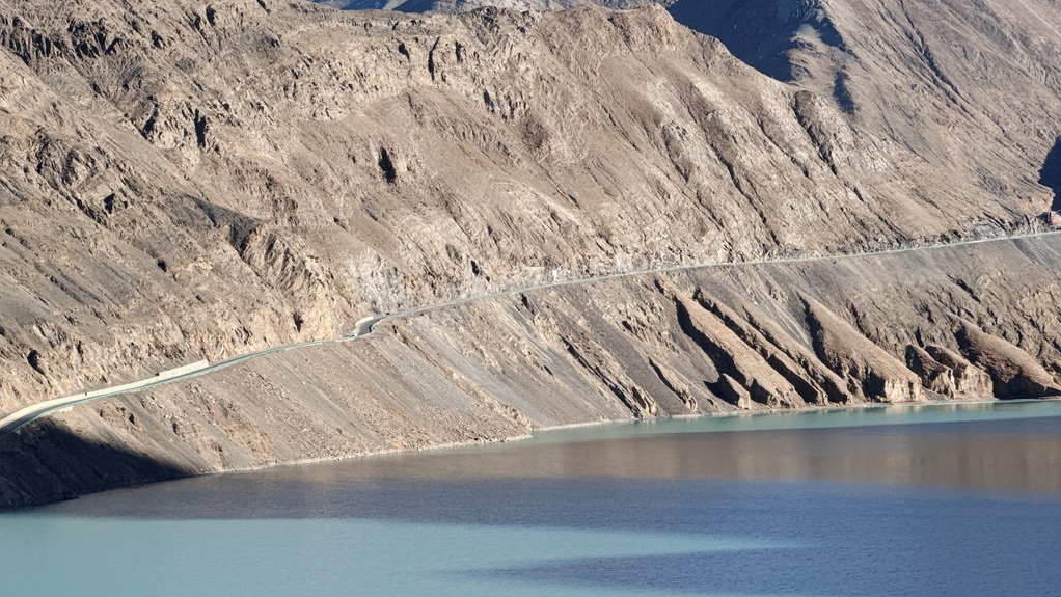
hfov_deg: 16.4
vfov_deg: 9.3
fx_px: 3686
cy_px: 283
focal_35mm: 131
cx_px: 530
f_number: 2.8
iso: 50
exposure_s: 1/668
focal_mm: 15.66
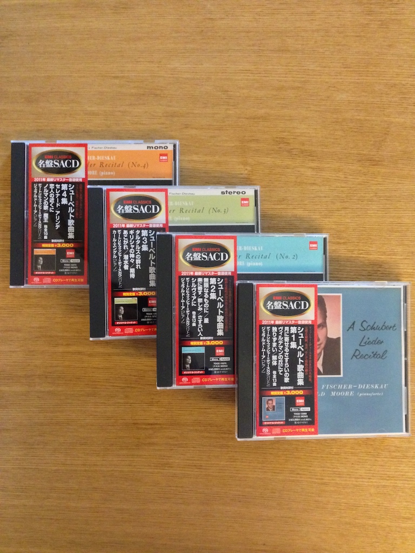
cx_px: 208
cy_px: 276
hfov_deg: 42.9
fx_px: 528
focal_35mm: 33
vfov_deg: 55.4
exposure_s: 1/15
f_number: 2.4
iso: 800
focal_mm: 4.12
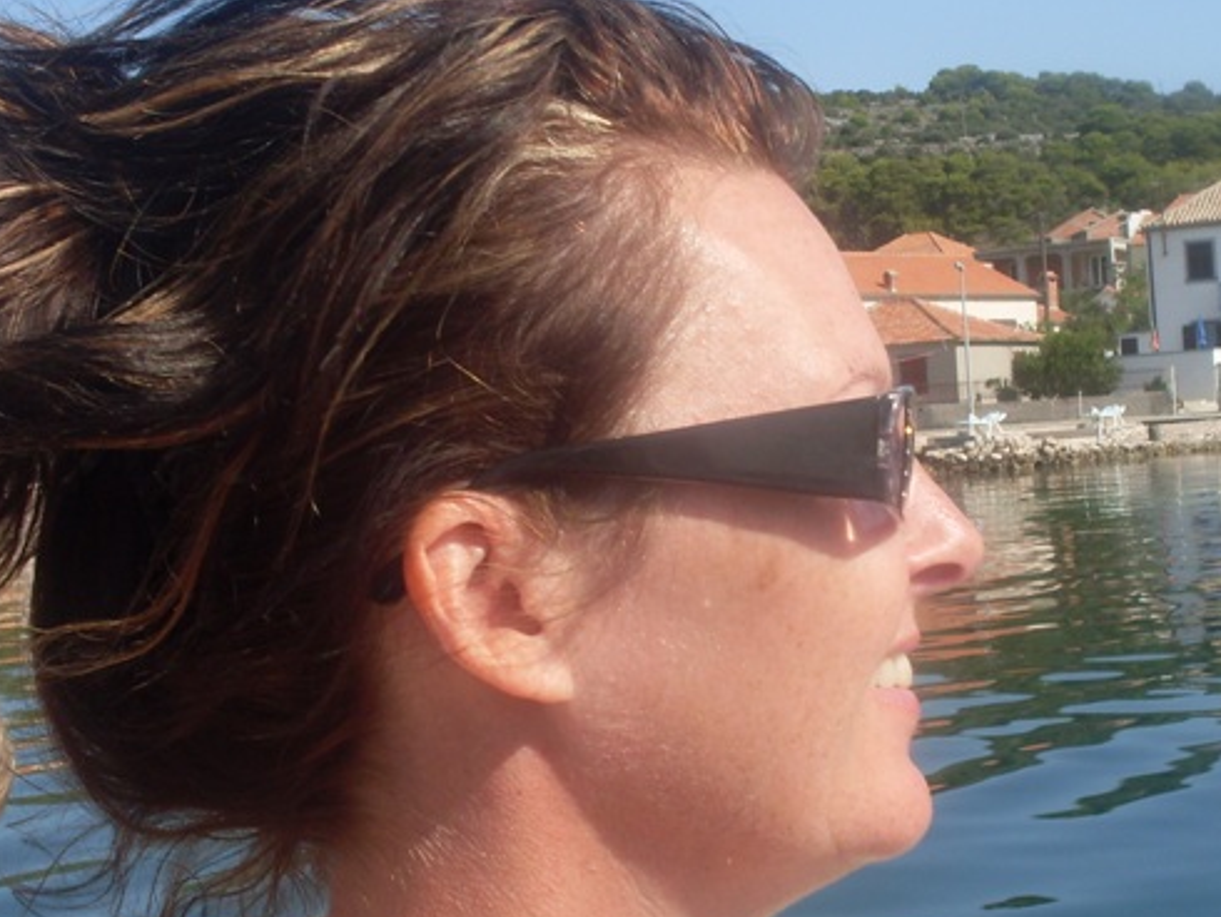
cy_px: 501
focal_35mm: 62
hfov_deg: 31.1
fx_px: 2188
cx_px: 705
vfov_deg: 23.7
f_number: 8.4
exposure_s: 1/180
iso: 80
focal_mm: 6.3
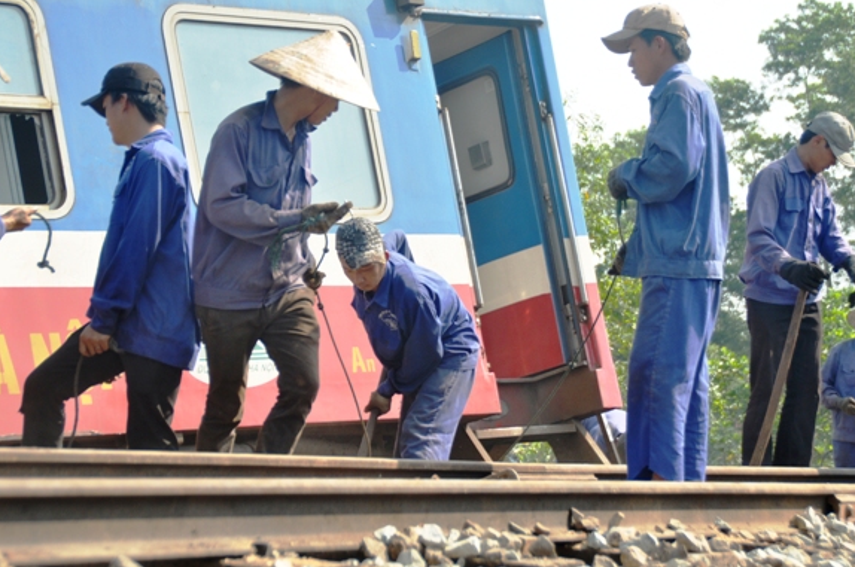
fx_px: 2775
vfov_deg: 11.7
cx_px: 404
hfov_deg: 17.5
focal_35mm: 117
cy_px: 267
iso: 200
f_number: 5.6
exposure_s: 1/400
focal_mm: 70
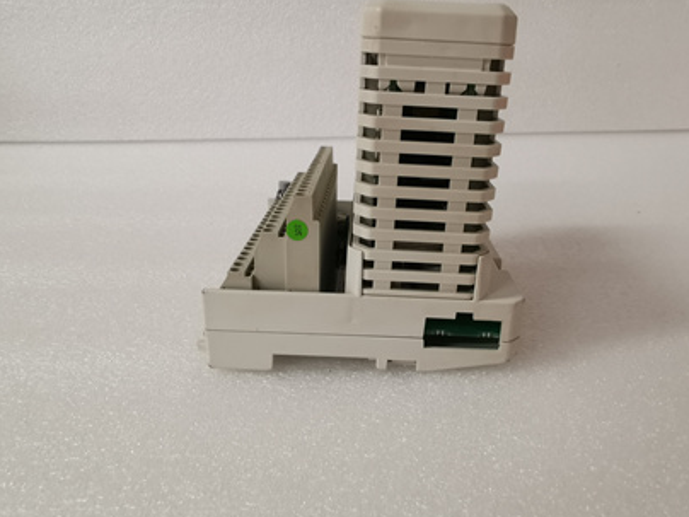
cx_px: 368
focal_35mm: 26
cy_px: 247
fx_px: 518
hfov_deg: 67.2
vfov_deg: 53.0
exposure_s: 1/36
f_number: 2.2
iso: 160
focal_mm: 3.95
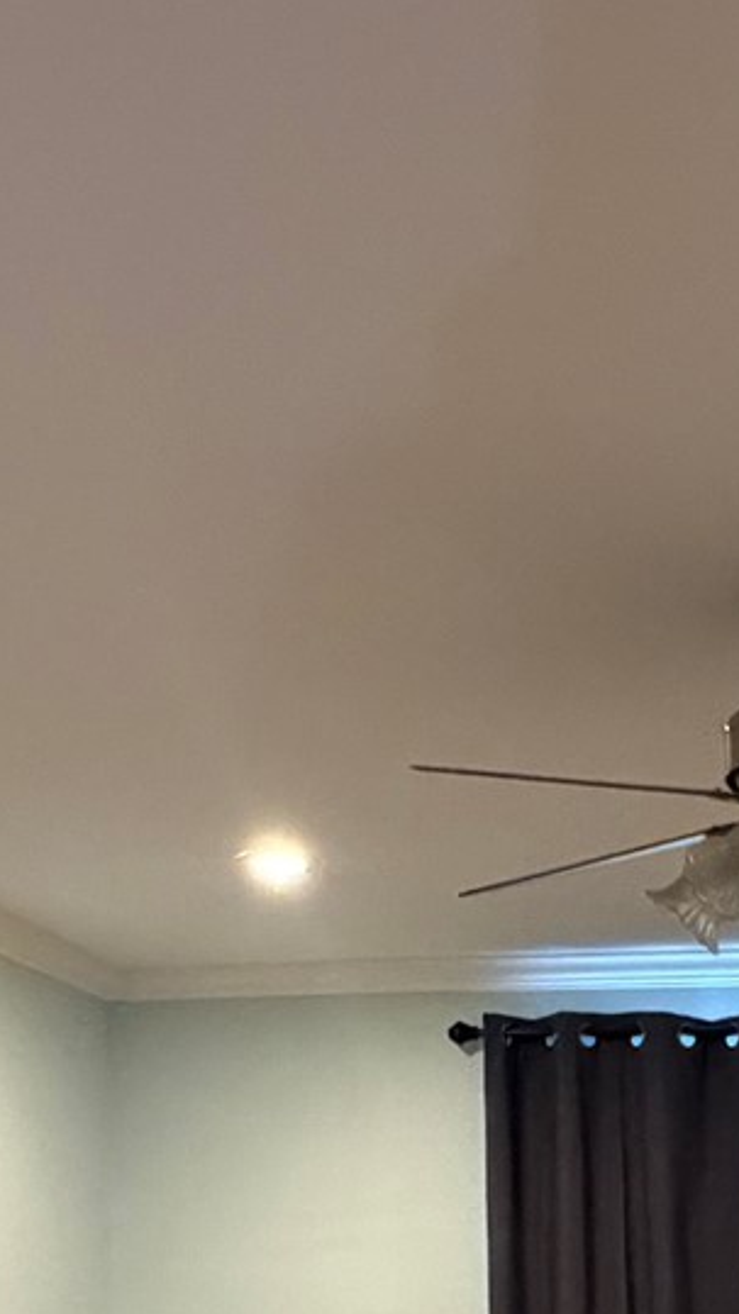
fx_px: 2021
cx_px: 615
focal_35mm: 58
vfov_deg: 32.1
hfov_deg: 20.4
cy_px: 1421
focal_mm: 2.22
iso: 640
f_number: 2.2
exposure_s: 1/60
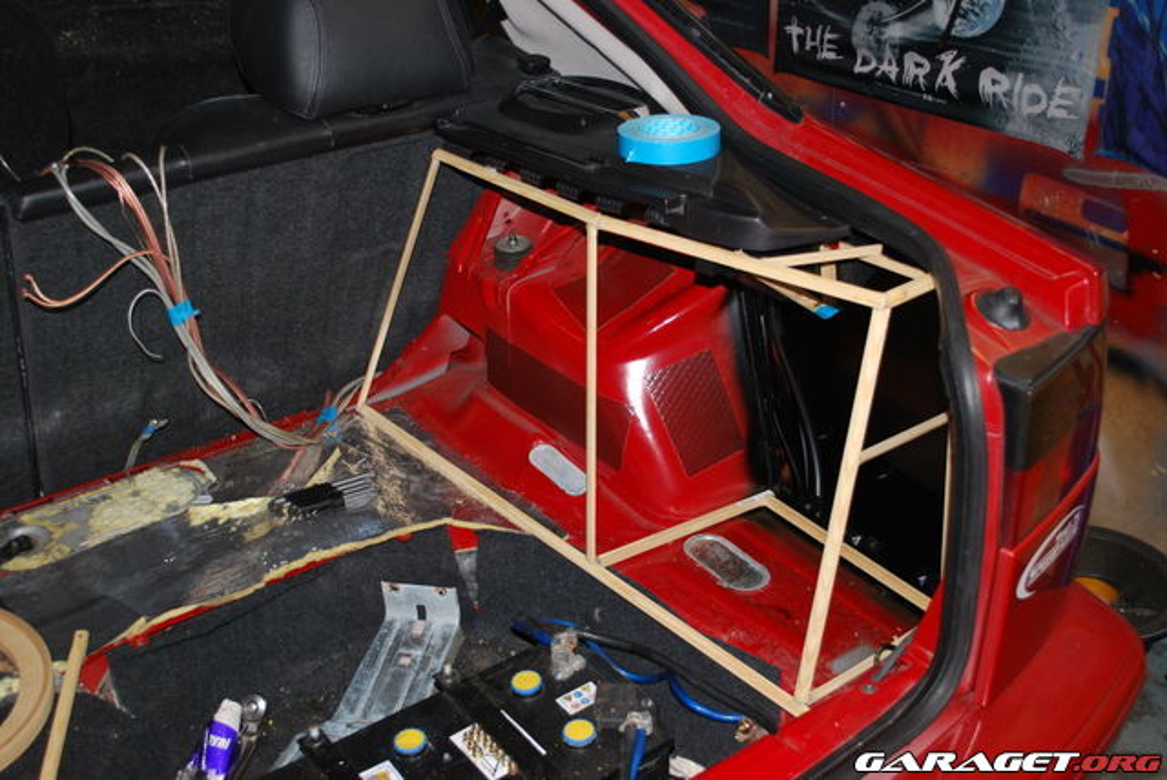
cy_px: 390
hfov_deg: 49.5
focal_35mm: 39
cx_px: 584
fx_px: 1265
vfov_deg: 34.3
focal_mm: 26
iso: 200
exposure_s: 1/60
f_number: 4.5
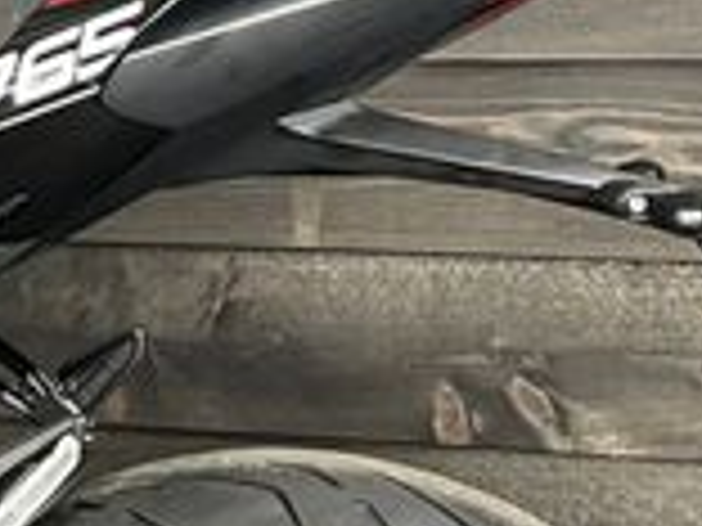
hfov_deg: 16.4
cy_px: 391
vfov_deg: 13.8
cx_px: -418
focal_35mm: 107
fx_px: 2170
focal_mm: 4.2
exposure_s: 1/25
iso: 500
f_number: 1.6
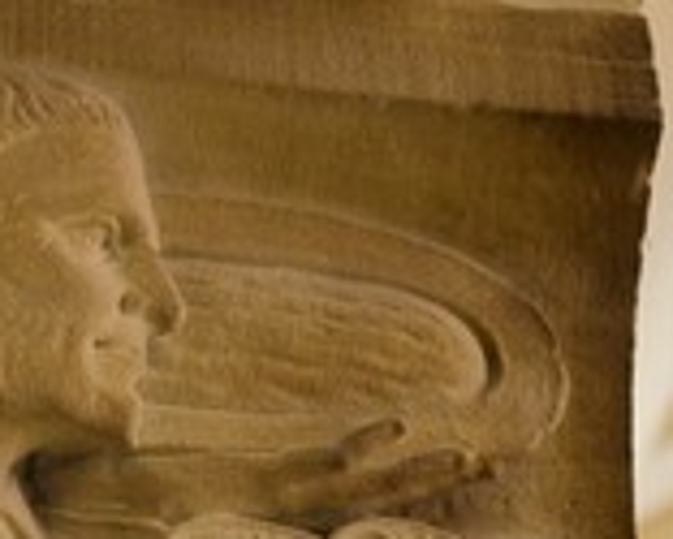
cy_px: 492
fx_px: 2770
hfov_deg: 13.8
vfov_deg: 11.0
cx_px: 442
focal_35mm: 139
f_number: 4.5
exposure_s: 1/60
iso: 800
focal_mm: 55
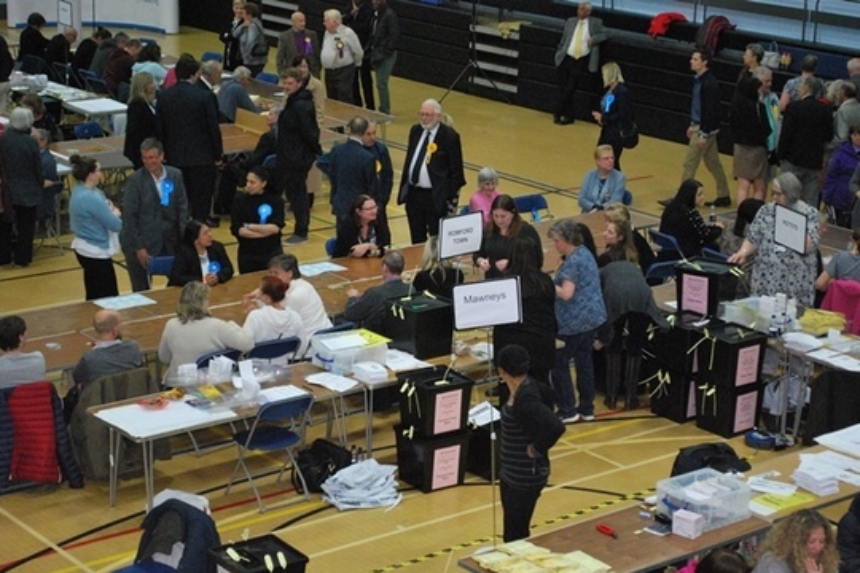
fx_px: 1971
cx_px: 430
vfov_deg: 16.6
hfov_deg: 24.6
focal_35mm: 82
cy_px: 286
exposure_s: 1/60
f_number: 5.6
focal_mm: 55
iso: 1600
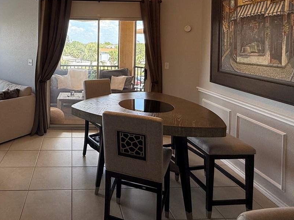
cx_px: 85
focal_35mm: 28
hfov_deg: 61.0
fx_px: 238
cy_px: 52
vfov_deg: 47.7
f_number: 2.2
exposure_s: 1/99
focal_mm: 2.22
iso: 64
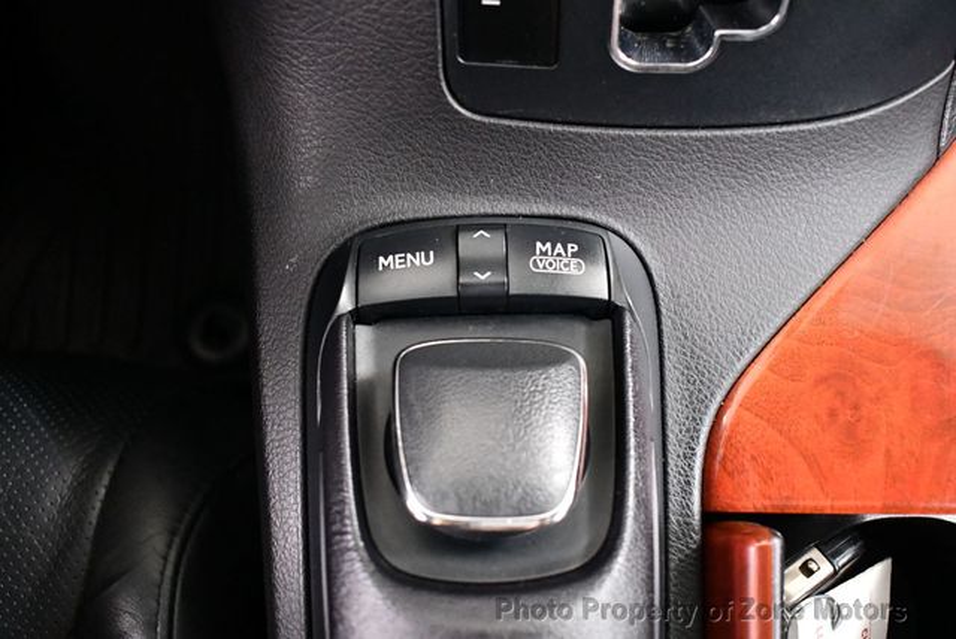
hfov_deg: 53.1
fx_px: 957
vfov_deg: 36.9
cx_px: 478
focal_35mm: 36
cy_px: 320
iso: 6400
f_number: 3.5
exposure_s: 1/60
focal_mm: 18
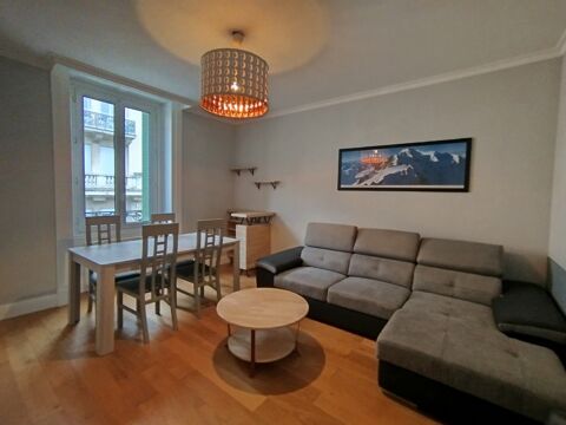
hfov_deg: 98.2
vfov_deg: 81.7
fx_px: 245
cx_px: 283
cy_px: 212
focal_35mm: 15
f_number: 2.2
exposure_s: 1/33
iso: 125
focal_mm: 1.65
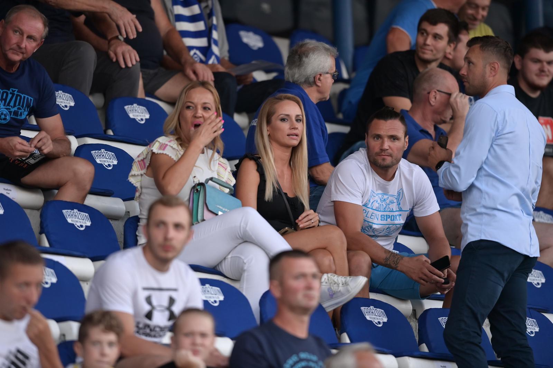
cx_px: 276
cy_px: 184
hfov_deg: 5.2
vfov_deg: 3.4
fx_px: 6145
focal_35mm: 400
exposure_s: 1/320
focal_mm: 400
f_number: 2.8
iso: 1000
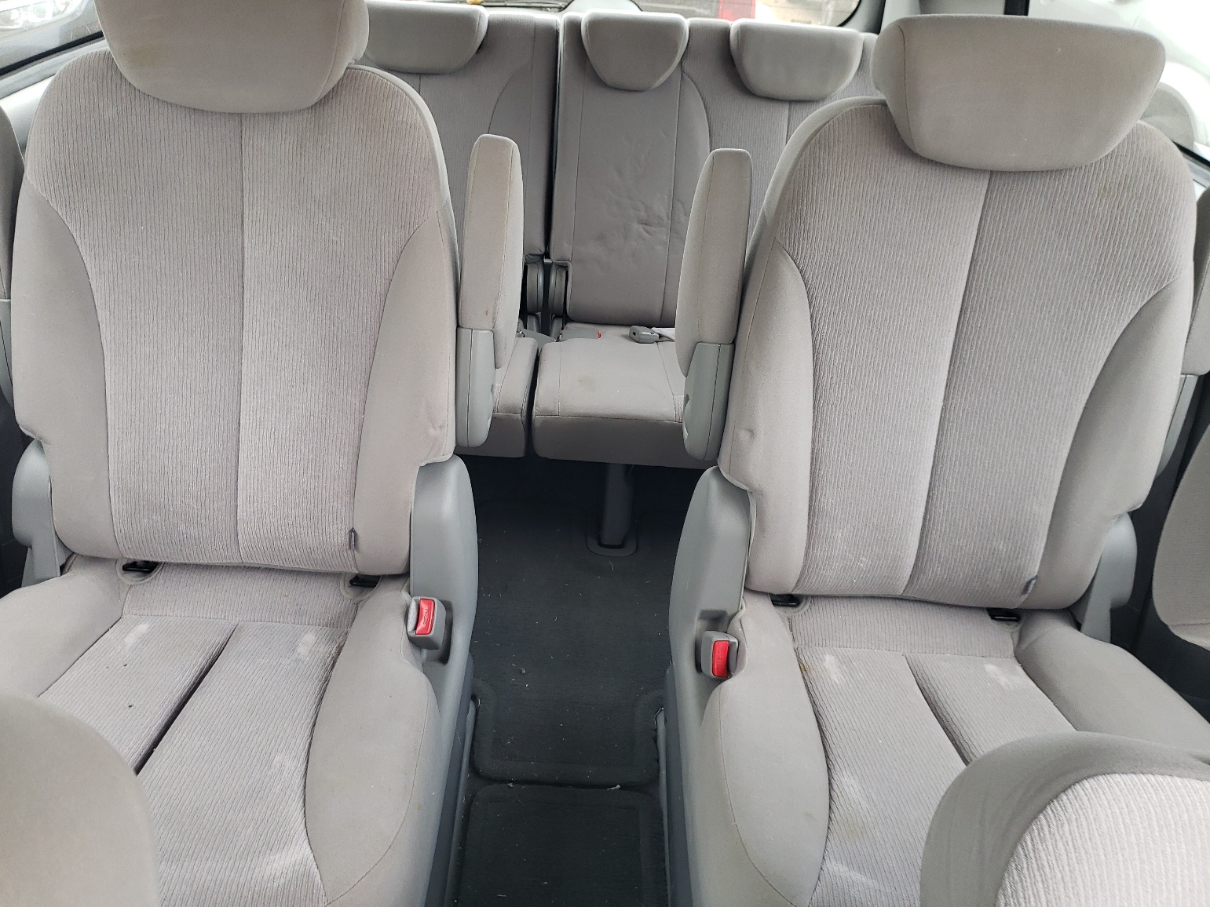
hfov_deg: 65.3
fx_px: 944
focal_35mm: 27
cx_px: 587
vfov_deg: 51.3
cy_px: 437
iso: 79
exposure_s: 1/50
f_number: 1.5
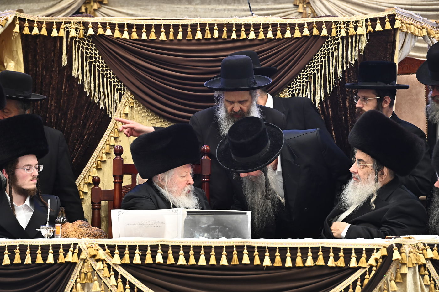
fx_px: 2438
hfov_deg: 10.3
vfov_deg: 6.9
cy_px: 146
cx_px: 220
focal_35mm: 200
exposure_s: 1/160
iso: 2000
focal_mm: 200
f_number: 7.1
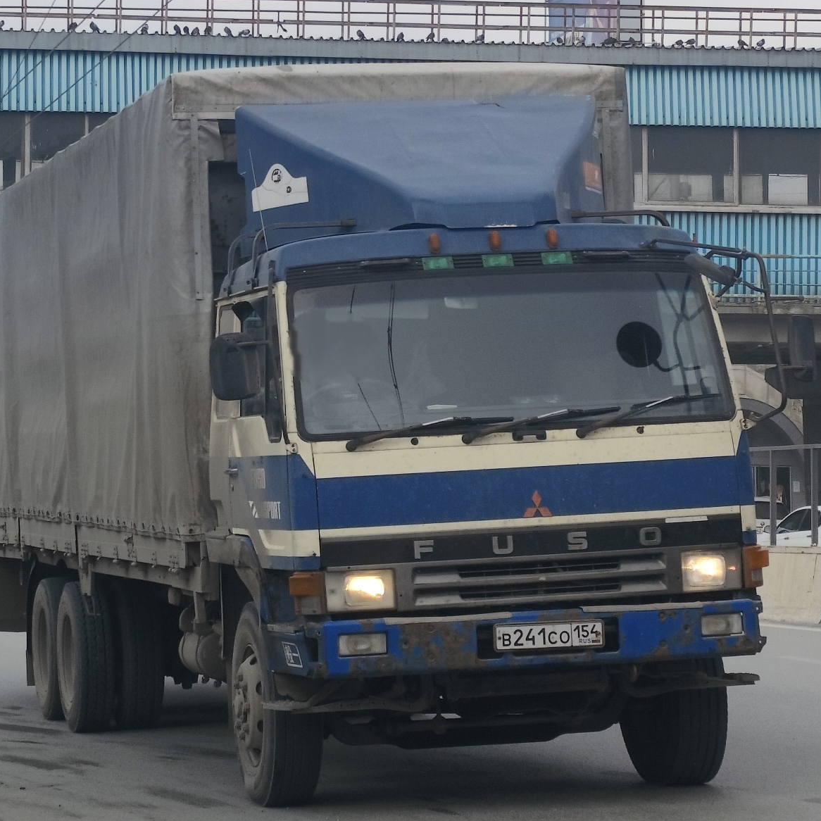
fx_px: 1476
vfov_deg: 31.1
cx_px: 350
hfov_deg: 31.0
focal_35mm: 55
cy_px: 410
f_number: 1.65
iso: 50
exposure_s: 1/498
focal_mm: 6.19
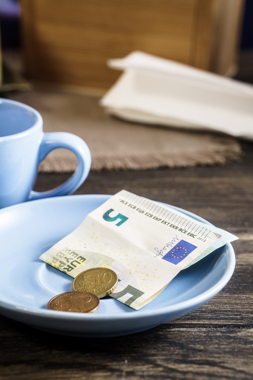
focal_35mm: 84
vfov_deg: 24.2
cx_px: 126
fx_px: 885
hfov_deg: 16.3
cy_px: 190
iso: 200
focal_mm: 56
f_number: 5.6
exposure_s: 1/13
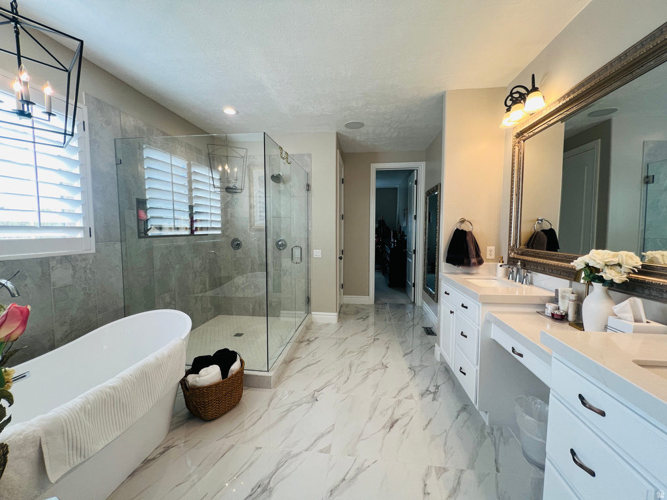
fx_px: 250
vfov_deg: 89.9
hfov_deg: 106.2
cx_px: 334
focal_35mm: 13
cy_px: 250
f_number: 1.8
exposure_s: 1/120
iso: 100
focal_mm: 1.57
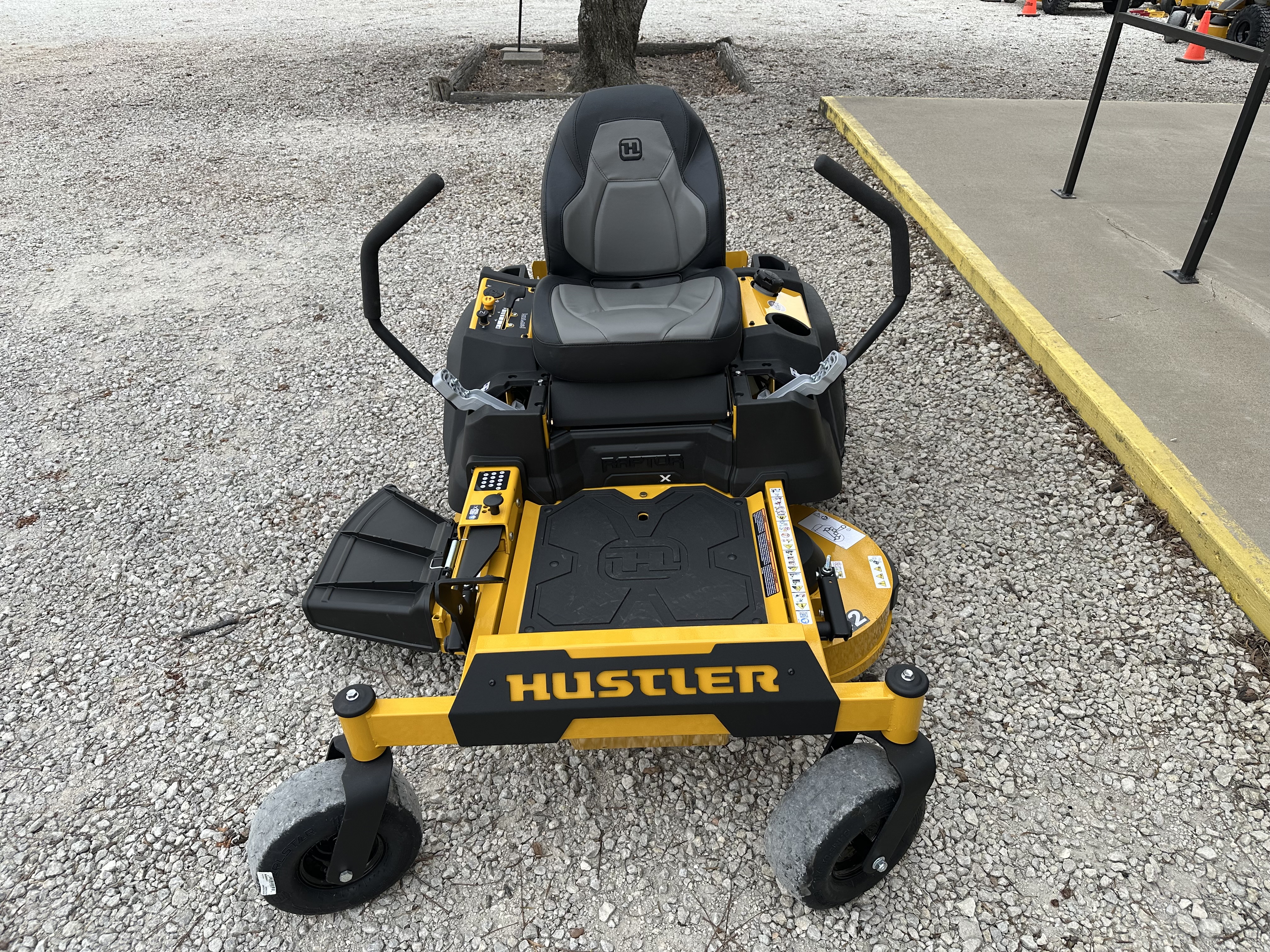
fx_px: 881
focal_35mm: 24
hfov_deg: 71.6
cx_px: 635
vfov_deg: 56.8
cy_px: 476
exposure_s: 1/1256
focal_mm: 6.86
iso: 80
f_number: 1.78
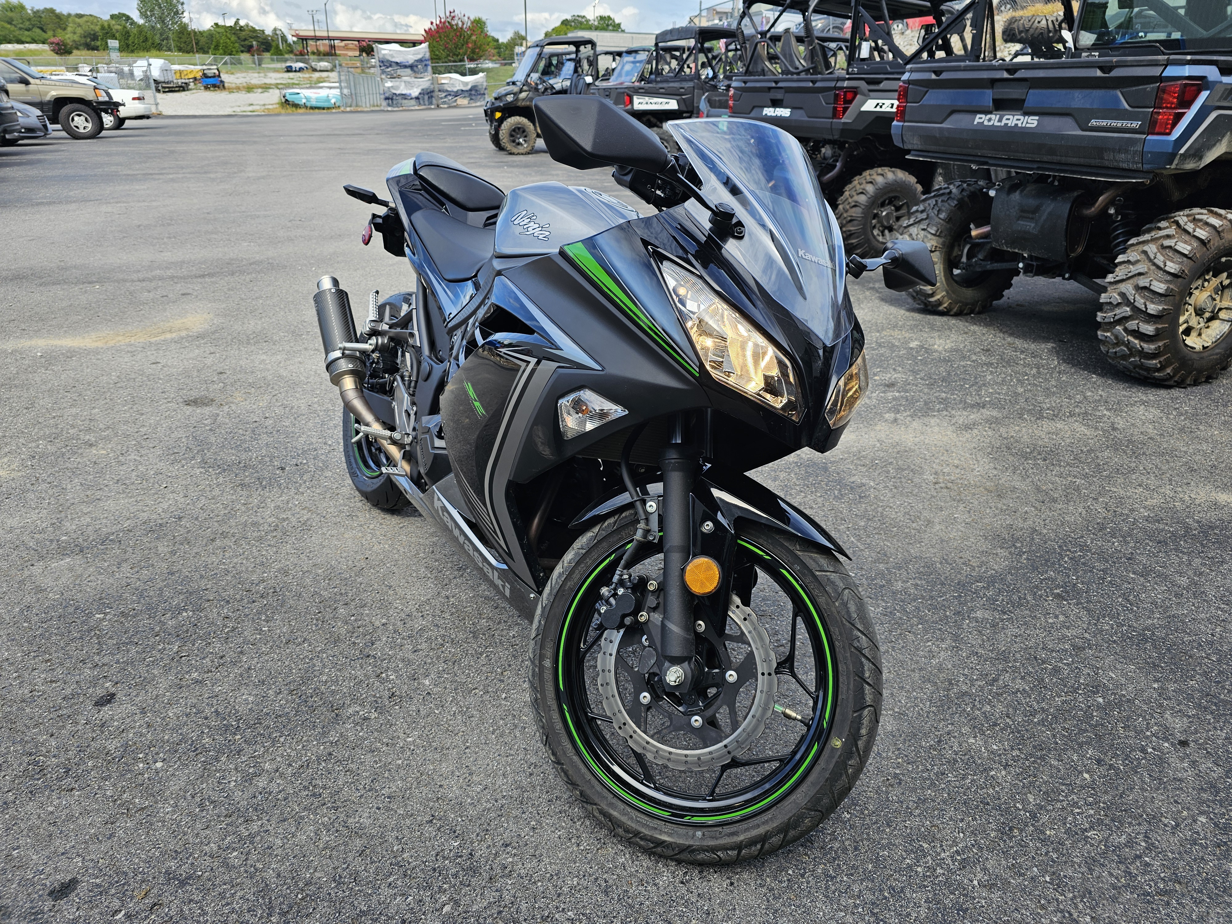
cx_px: 616
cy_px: 462
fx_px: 819
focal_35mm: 23
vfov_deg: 58.9
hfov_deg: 73.9
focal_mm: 6.3
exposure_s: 1/336
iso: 10
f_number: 1.7
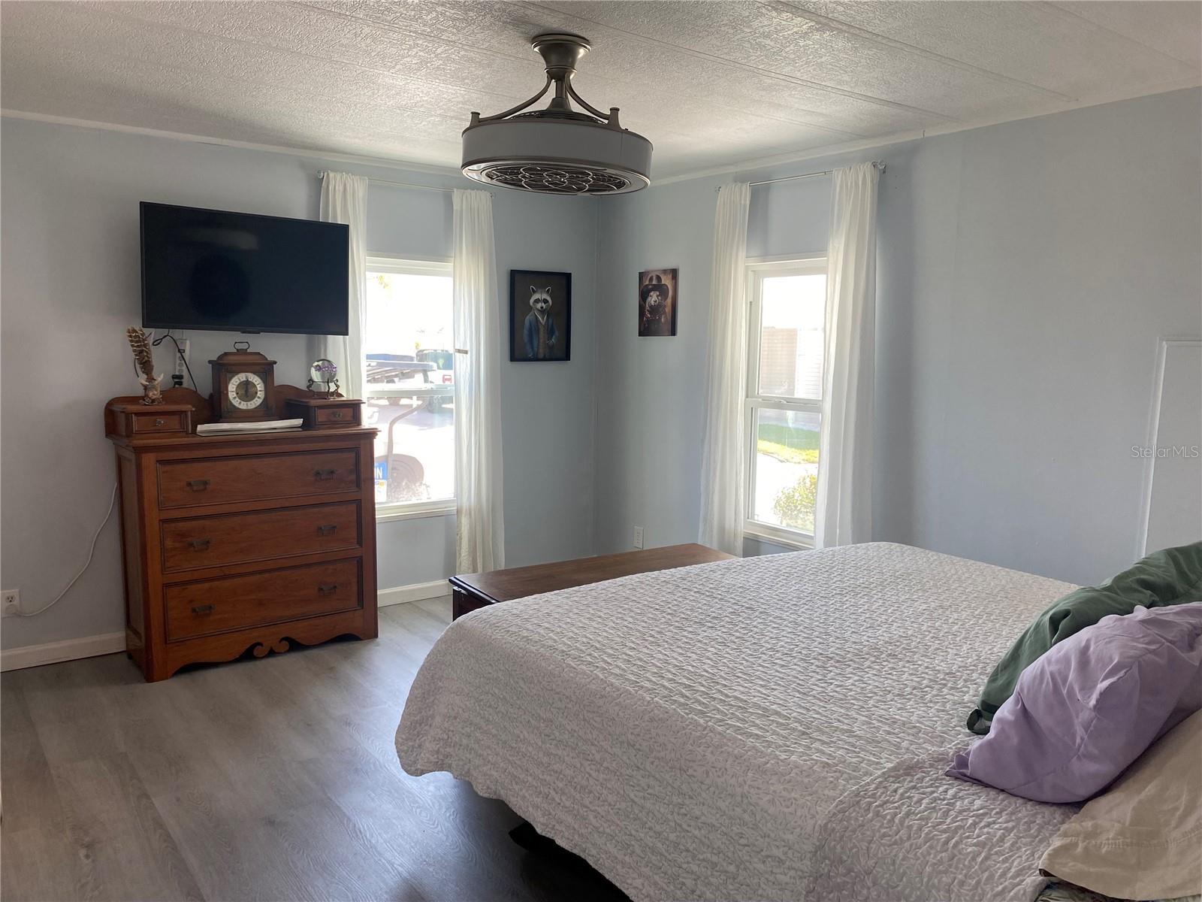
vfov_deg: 53.1
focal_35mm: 26
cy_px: 451
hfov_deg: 67.3
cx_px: 601
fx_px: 903
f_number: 1.8
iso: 64
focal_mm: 4.25
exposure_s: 1/120
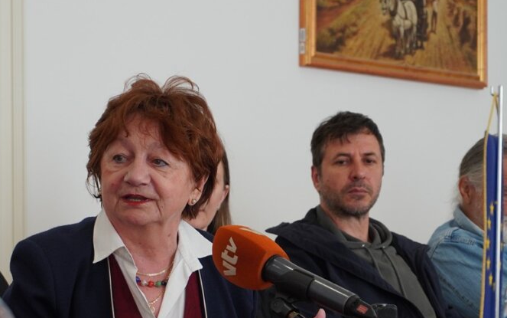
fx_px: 1631
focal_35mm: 118
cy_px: 228
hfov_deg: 17.6
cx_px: 195
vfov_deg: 11.1
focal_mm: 50
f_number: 5.6
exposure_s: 1/100
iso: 640
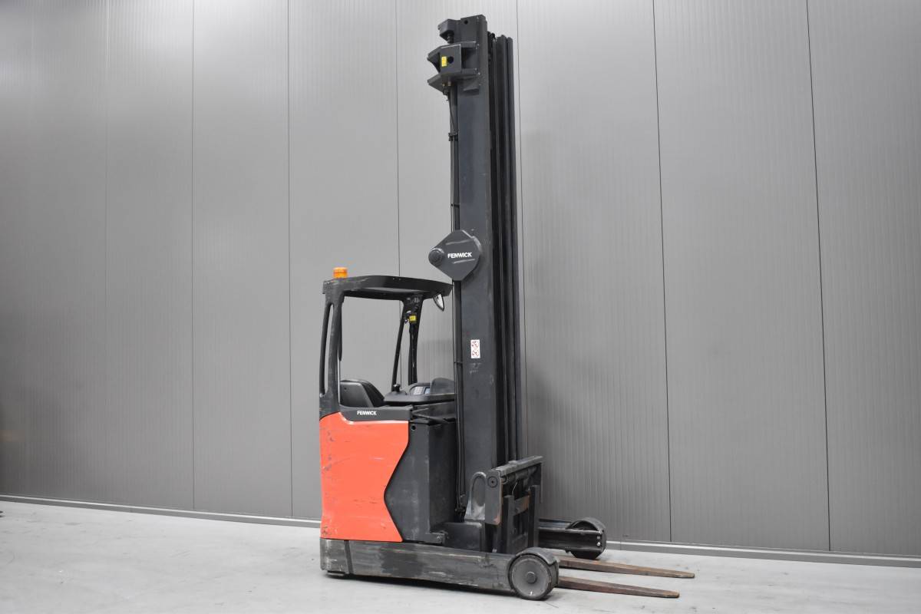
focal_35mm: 34
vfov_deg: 38.4
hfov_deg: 55.1
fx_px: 883
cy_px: 307
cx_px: 460
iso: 1600
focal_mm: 23
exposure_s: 1/60
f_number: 4.5
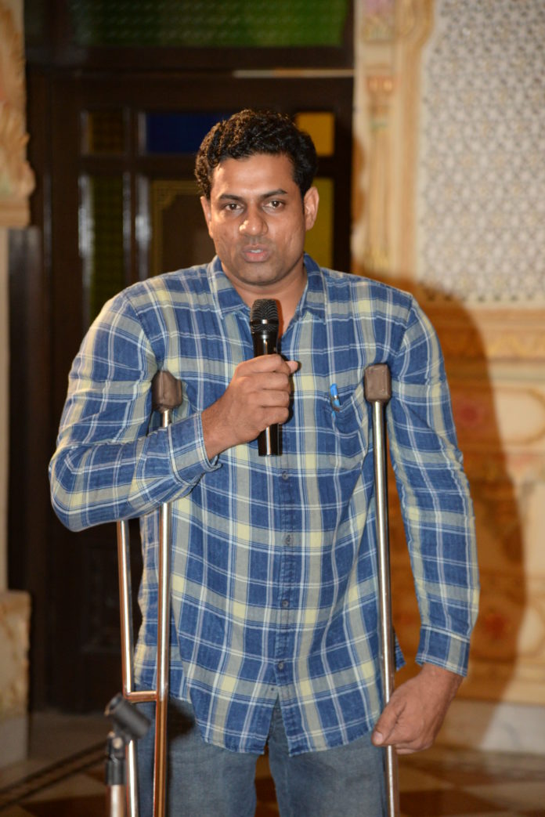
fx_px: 2723
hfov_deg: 11.4
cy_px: 408
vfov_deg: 17.1
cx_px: 272
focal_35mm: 120
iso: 3200
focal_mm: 120
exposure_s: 1/125
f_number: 4.5
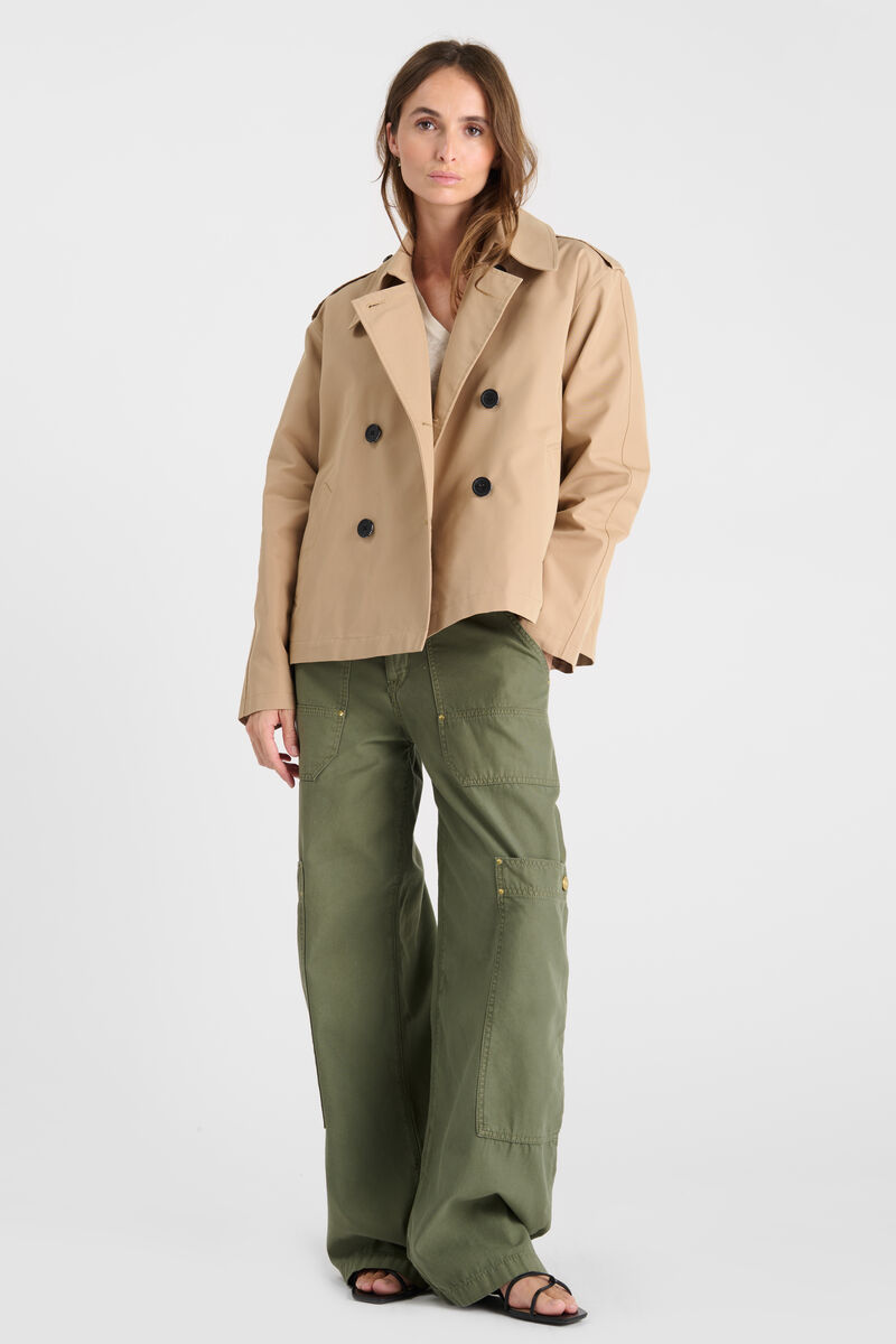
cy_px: 672
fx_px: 1867
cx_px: 448
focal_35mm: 50
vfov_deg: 39.6
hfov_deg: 27.0
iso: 100
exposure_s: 1/160
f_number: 9
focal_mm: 50
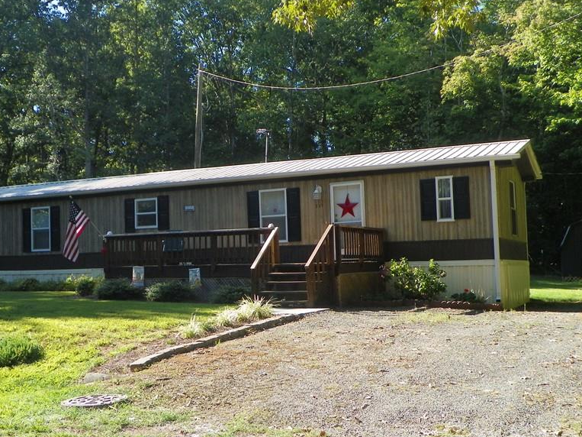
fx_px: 790
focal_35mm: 47
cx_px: 207
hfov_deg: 40.1
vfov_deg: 30.9
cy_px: 240
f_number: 4
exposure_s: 1/200
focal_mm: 6.2
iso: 64
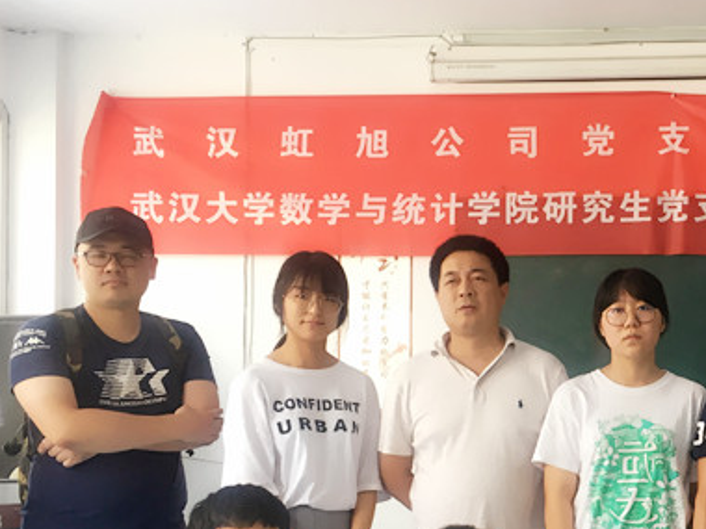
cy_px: 416
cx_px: 684
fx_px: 1244
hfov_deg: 29.8
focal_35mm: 61
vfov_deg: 23.7
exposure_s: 1/33
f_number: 2.2
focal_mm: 4.15
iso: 32
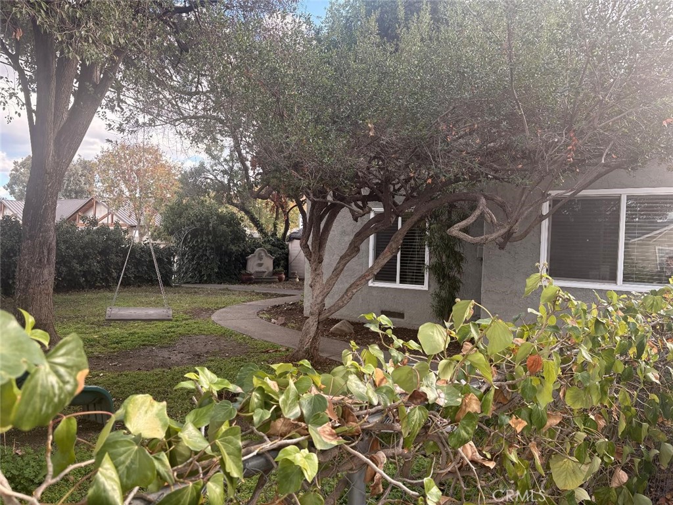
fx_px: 505
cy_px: 252
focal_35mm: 26
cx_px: 336
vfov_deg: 53.1
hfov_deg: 67.3
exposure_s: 1/260
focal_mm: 5.96
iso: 64
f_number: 1.6
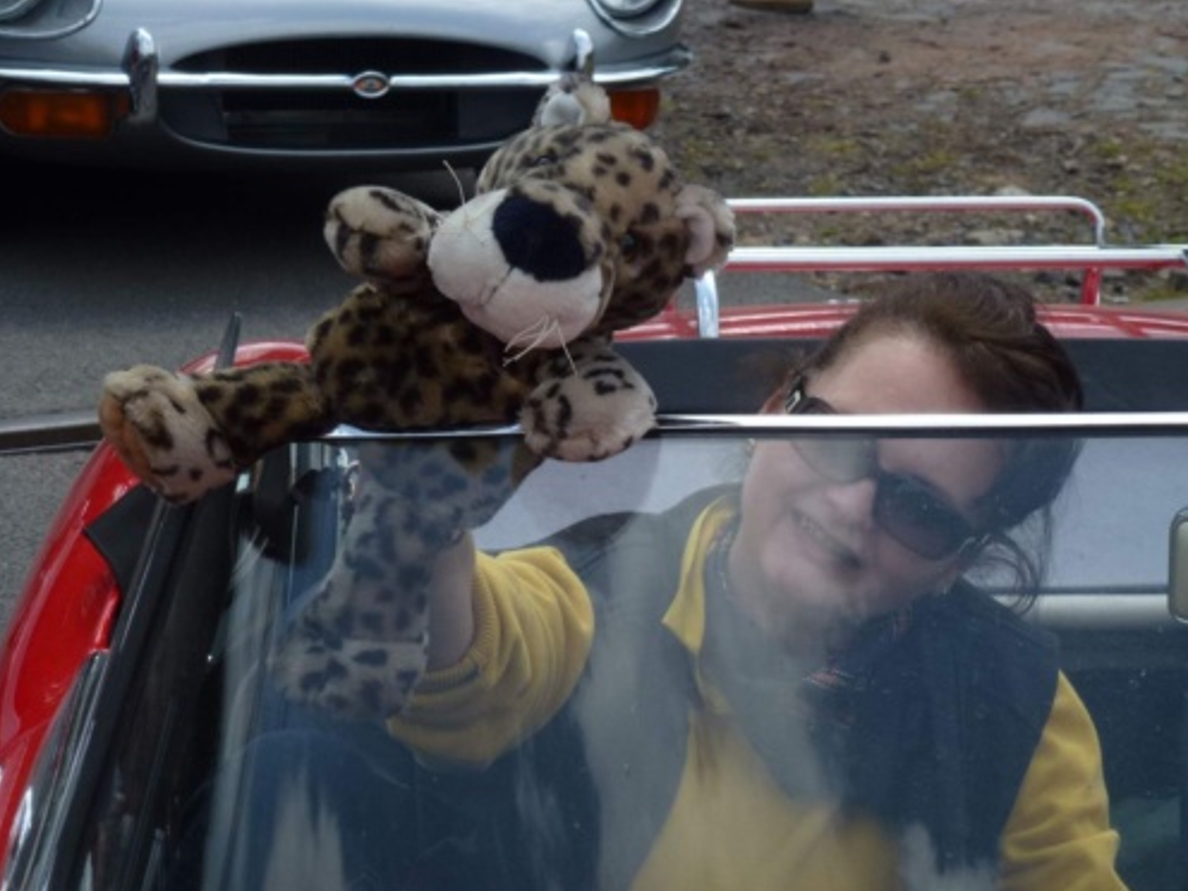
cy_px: 447
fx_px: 3912
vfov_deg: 13.0
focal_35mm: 114
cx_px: 596
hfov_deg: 17.3
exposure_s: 1/400
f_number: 5.1
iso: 100
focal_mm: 20.2
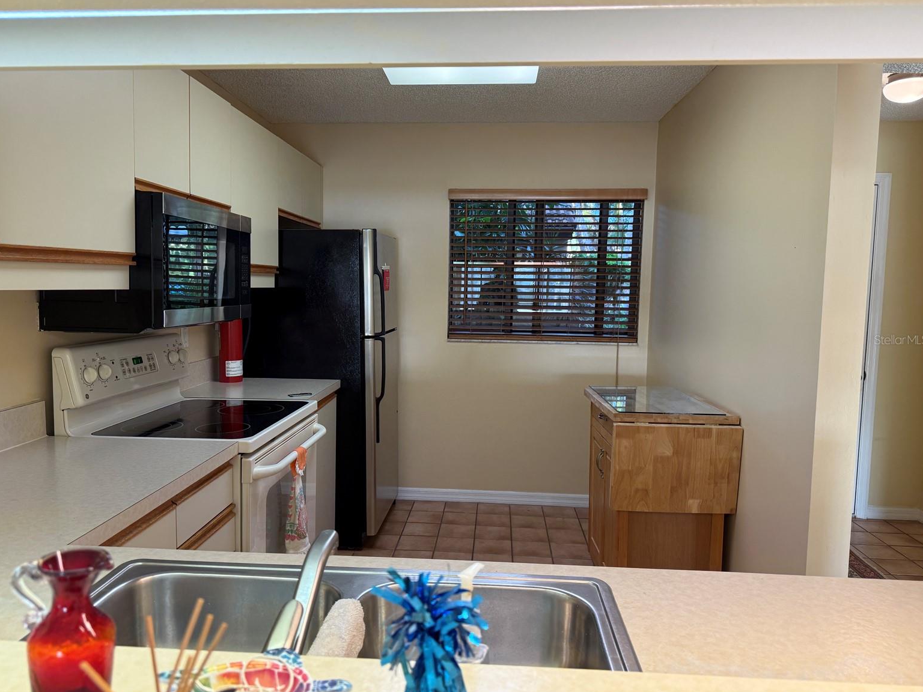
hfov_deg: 69.4
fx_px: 667
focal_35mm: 25
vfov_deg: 54.9
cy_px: 339
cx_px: 450
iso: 160
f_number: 1.78
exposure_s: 1/120
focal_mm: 6.76
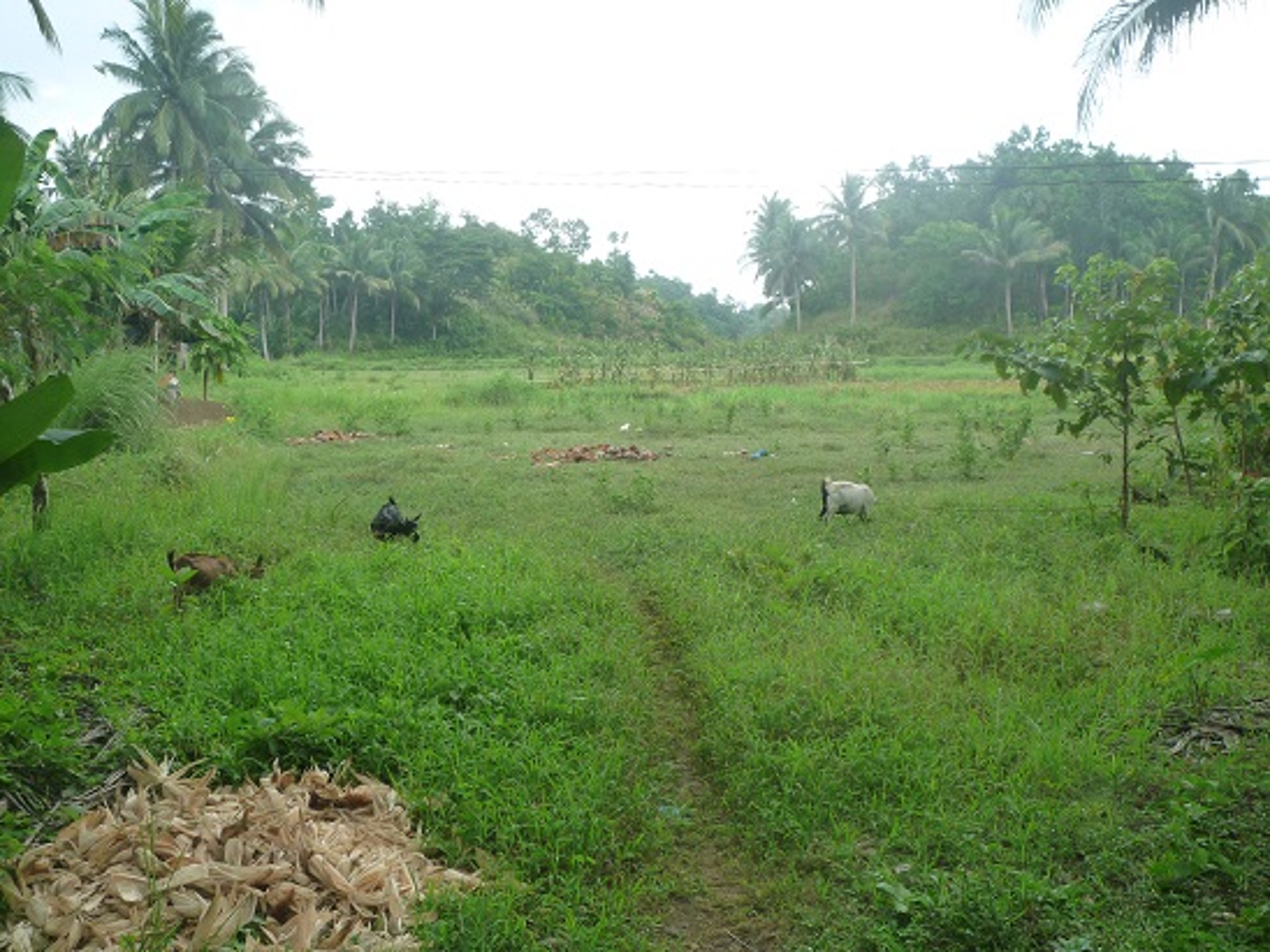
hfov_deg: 55.4
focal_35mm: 33
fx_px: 1211
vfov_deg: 42.9
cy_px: 476
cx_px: 635
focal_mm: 5.8
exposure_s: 1/200
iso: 160
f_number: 3.6
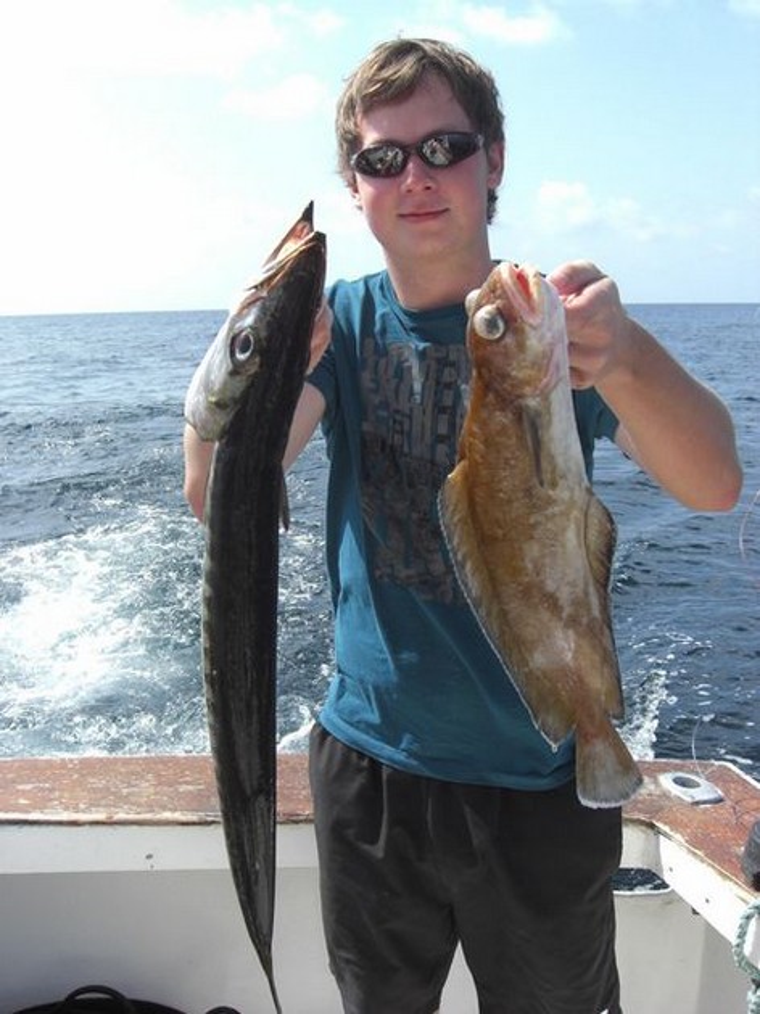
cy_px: 507
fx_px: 1113
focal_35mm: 38
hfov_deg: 37.7
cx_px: 380
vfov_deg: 49.0
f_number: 4
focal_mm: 7.9
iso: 80
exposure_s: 1/500
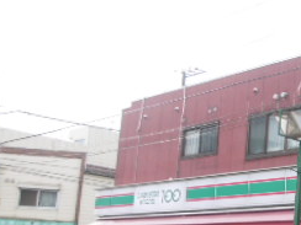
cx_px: 342
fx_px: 548
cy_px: 176
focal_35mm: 63
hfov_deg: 27.7
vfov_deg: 23.0
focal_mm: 4.3
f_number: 3.1
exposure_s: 1/500
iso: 100
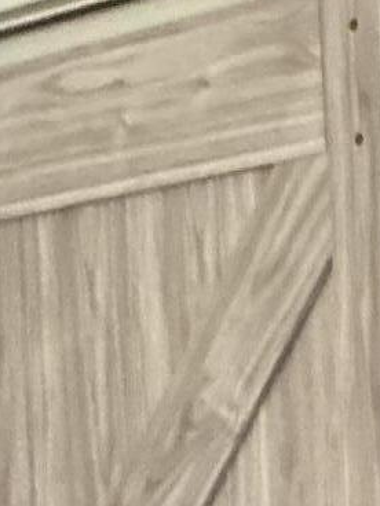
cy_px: 990
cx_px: 677
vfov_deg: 11.7
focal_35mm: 152
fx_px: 2225
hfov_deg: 9.3
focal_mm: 3
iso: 250
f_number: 1.8
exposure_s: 1/60
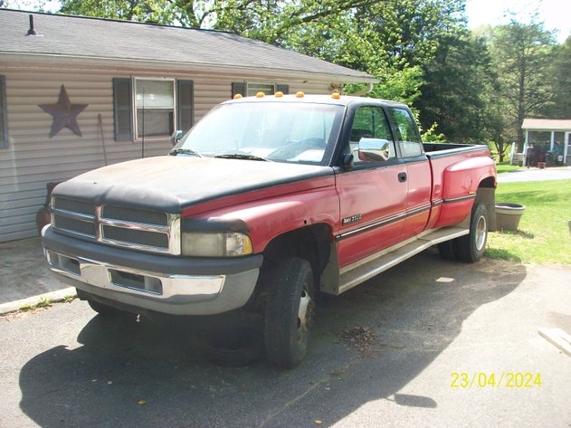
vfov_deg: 41.8
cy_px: 214
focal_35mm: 34
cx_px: 286
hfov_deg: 54.0
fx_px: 561
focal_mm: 5.7
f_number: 2.8
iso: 80
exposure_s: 1/320
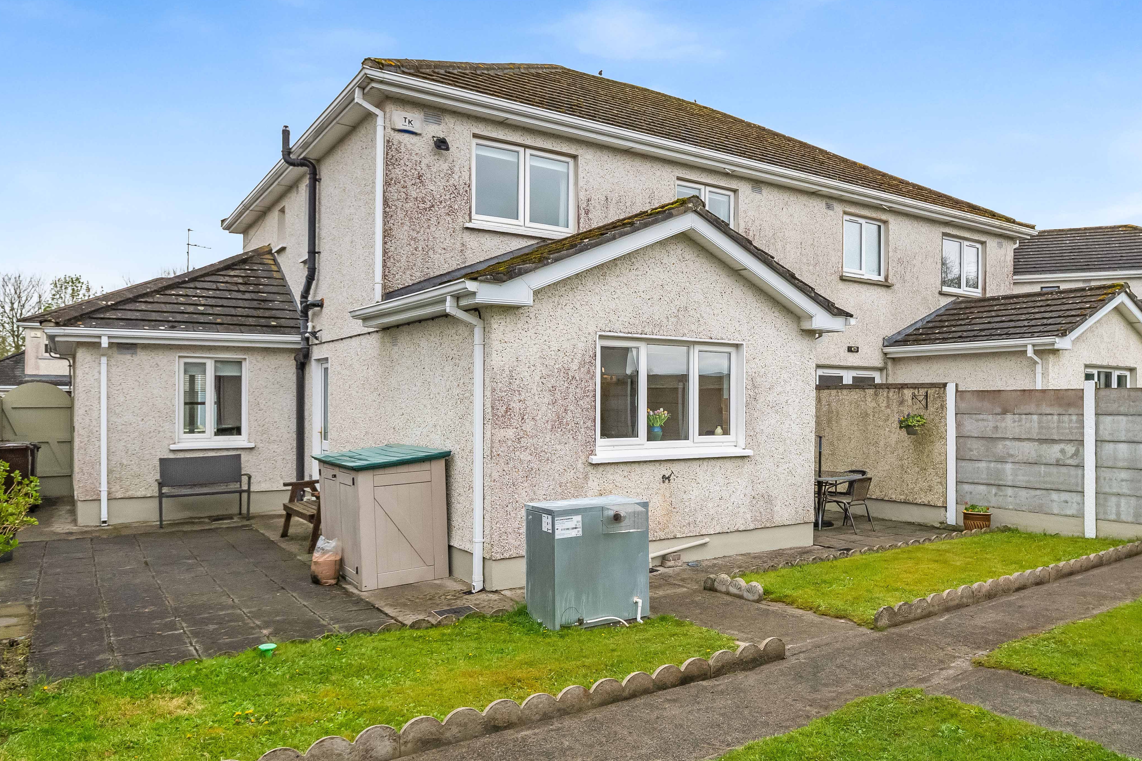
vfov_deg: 51.3
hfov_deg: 70.5
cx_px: 708
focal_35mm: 25
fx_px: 793
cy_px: 405
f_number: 6.3
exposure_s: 1/1000
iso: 640
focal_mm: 17
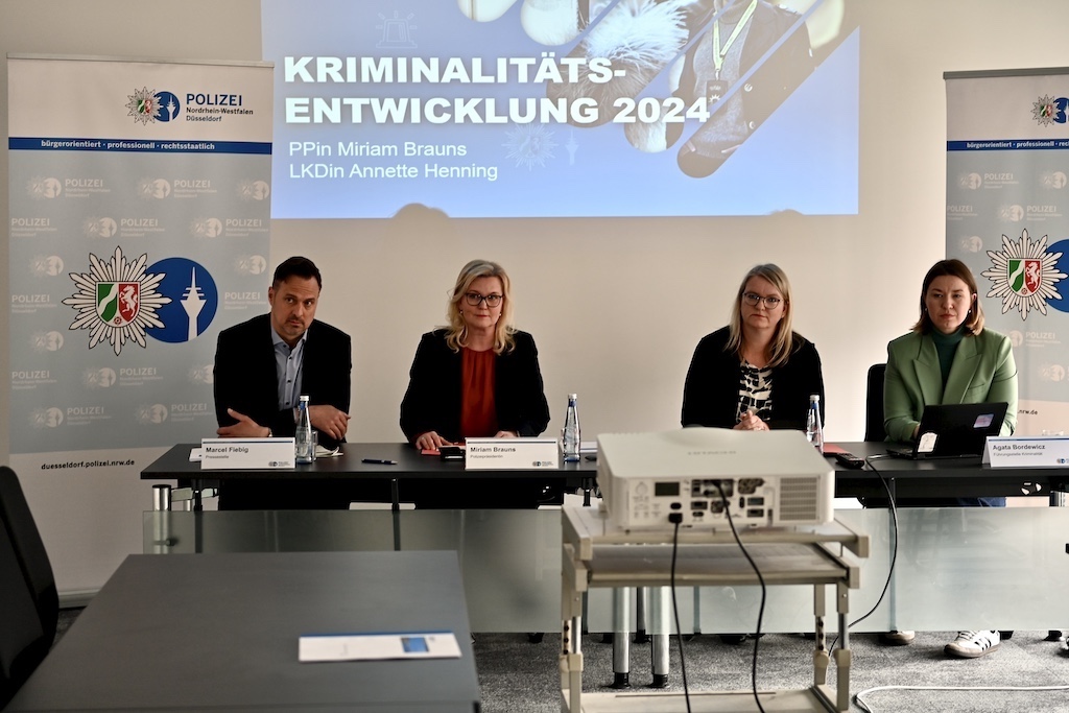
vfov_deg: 19.5
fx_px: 2079
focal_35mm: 70
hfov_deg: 28.8
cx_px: 534
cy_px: 356
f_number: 2.8
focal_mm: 70
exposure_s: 1/100
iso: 280
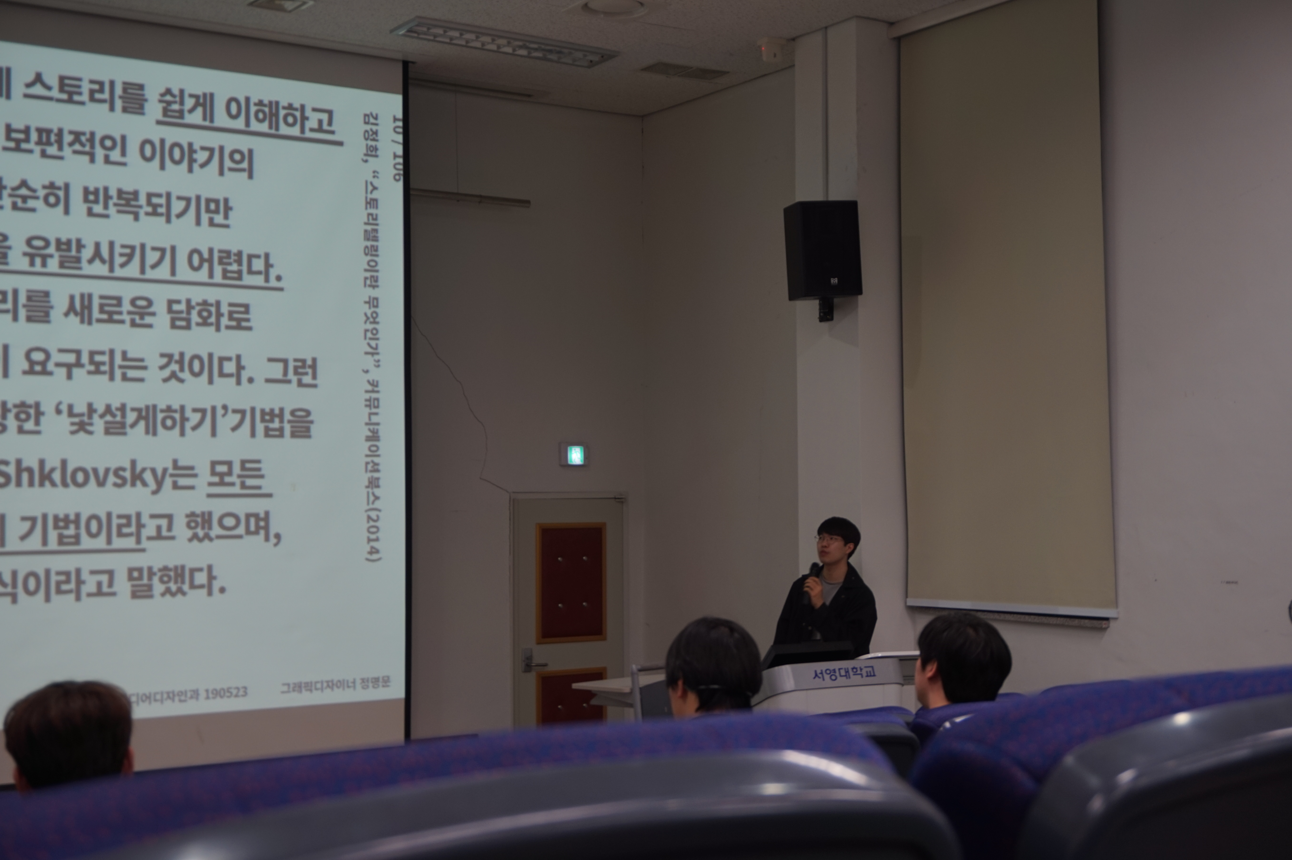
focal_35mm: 45
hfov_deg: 43.6
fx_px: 1614
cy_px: 430
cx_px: 646
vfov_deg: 29.8
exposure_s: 1/8
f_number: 5.6
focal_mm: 30
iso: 100
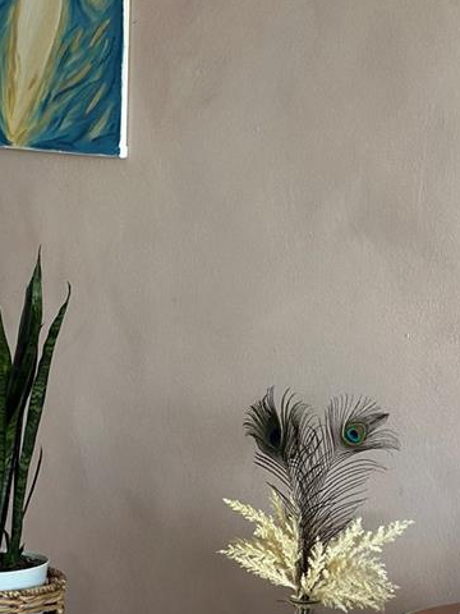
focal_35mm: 120
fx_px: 2126
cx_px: 225
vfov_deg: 16.4
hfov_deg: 12.3
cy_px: 436
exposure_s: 1/60
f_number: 1.78
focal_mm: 6.86
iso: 200
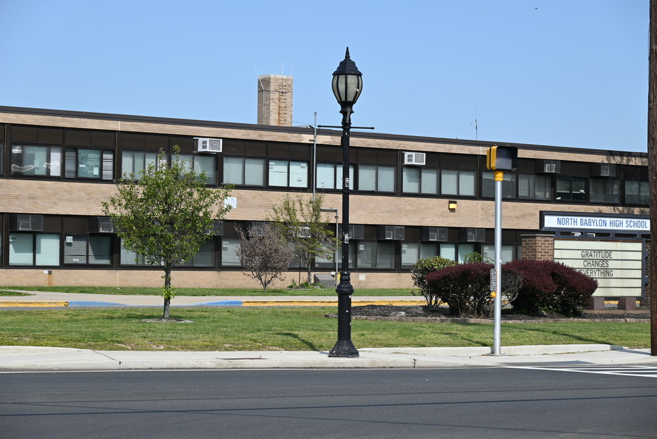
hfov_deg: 22.6
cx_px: 328
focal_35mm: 90
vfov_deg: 15.2
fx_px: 1643
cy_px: 220
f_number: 7.1
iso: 100
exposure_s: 1/400
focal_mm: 90
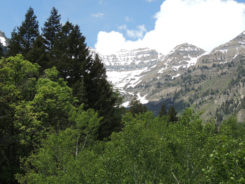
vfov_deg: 26.6
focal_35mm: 55
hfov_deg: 34.9
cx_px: 122
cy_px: 92
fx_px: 389
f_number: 3.7
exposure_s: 1/800
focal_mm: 9.8
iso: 100
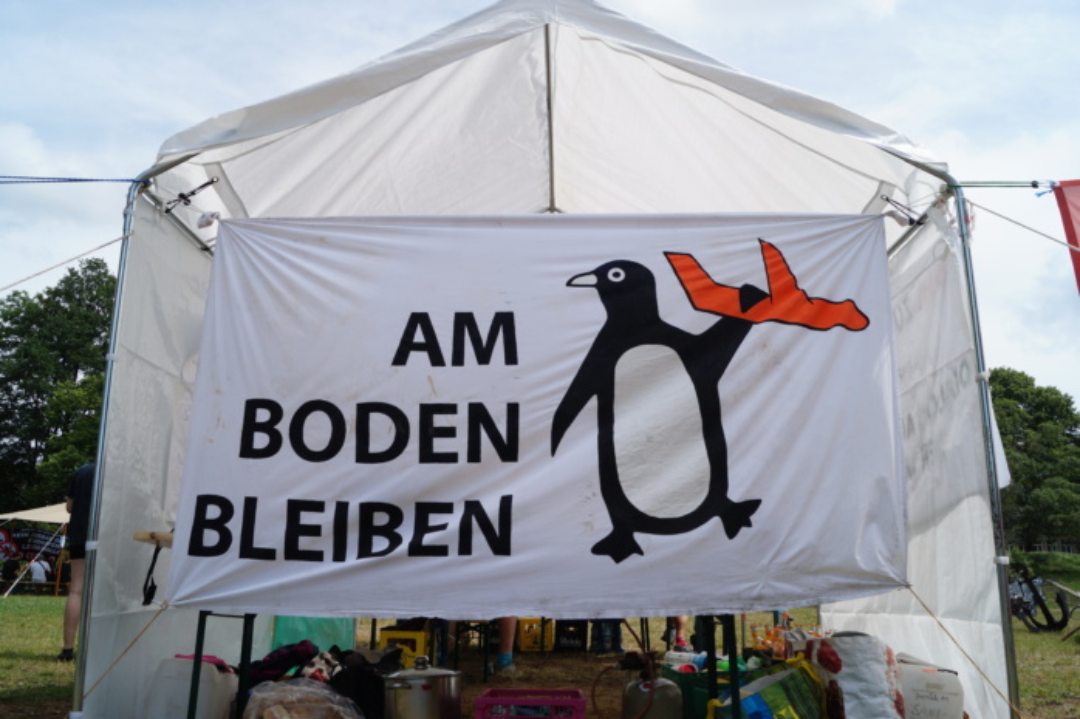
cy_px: 360
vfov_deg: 47.9
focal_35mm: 27
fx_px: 810
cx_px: 540
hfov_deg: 67.4
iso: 100
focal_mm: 18
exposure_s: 1/200
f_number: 10
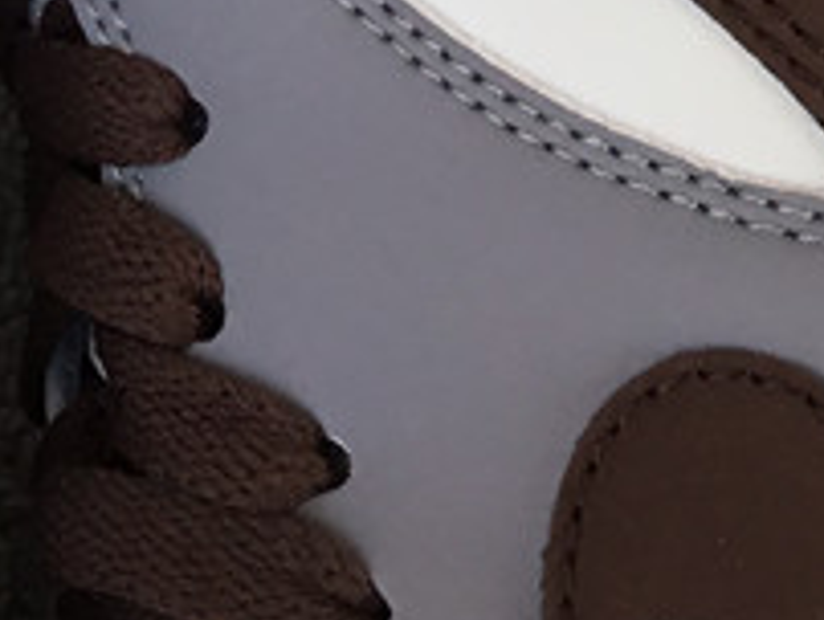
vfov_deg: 10.0
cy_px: -630
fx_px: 3289
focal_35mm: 138
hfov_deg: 13.8
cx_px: -224
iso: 25
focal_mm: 3.3
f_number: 2.4
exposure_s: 1/243
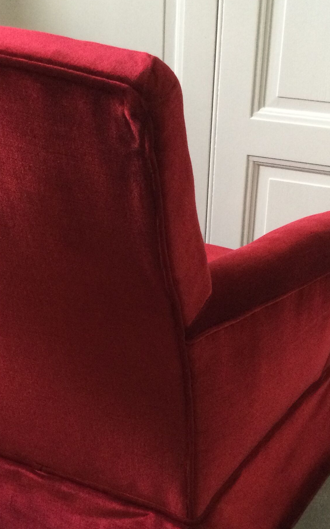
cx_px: 92
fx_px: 849
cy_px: 322
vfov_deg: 34.4
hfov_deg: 21.8
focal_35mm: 59
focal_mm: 3.3
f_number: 2.4
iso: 160
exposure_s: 1/33
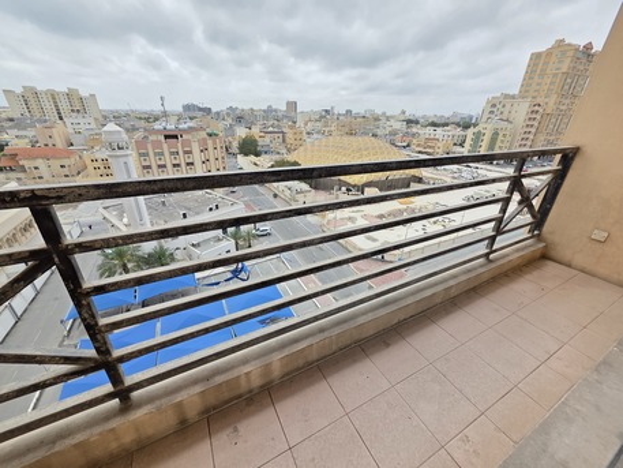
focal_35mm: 13
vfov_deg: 89.9
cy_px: 234
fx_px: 234
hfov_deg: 106.2
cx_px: 312
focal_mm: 2.2
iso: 40
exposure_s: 1/2128
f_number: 1.9
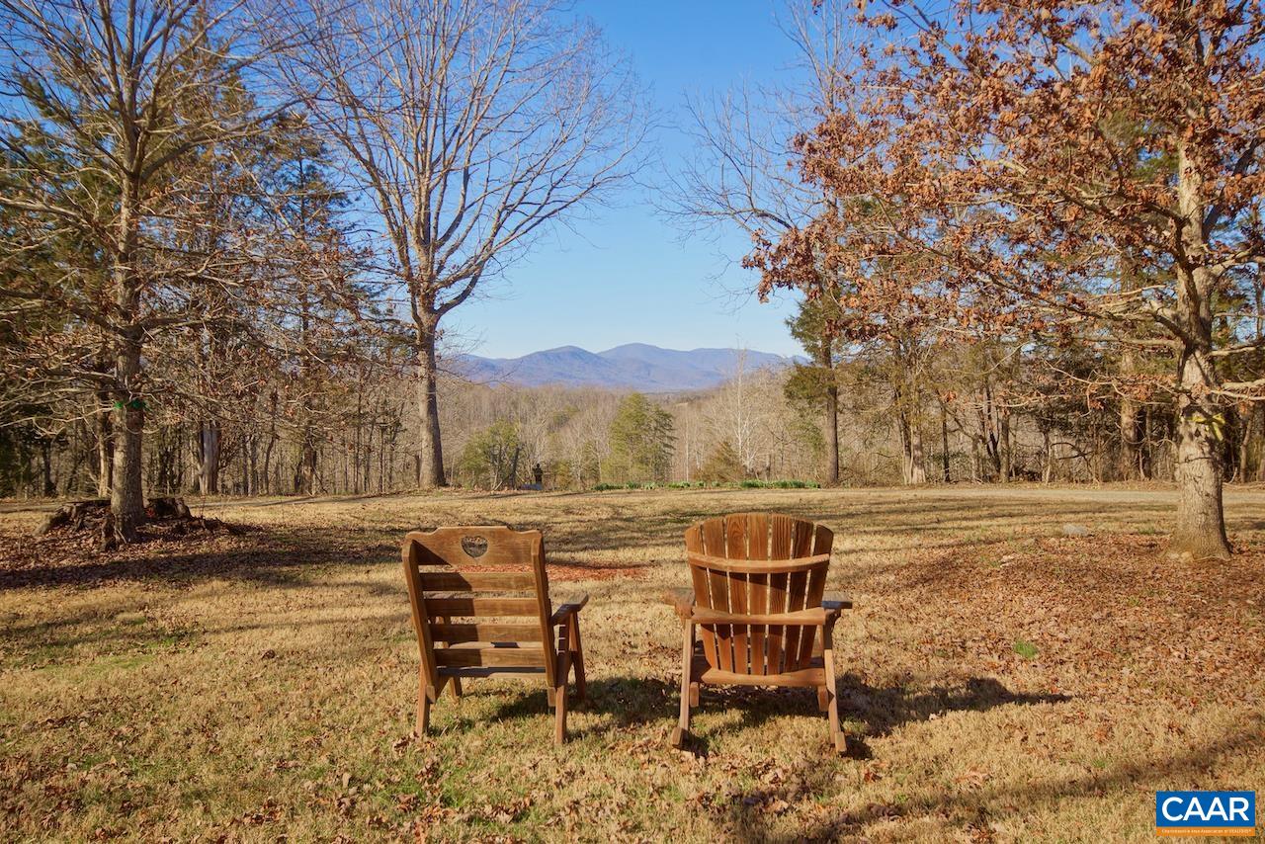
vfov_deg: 43.6
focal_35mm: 30
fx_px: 1054
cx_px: 632
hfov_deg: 61.9
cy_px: 422
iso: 100
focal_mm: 20
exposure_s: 1/125
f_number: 8
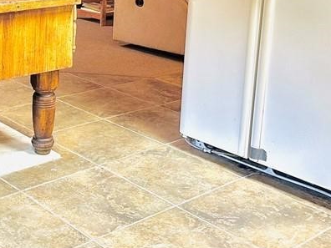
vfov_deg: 22.9
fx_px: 593
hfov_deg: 30.0
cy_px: 17
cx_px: 38
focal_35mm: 62
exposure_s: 1/60
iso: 200
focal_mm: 6.86
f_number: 1.78
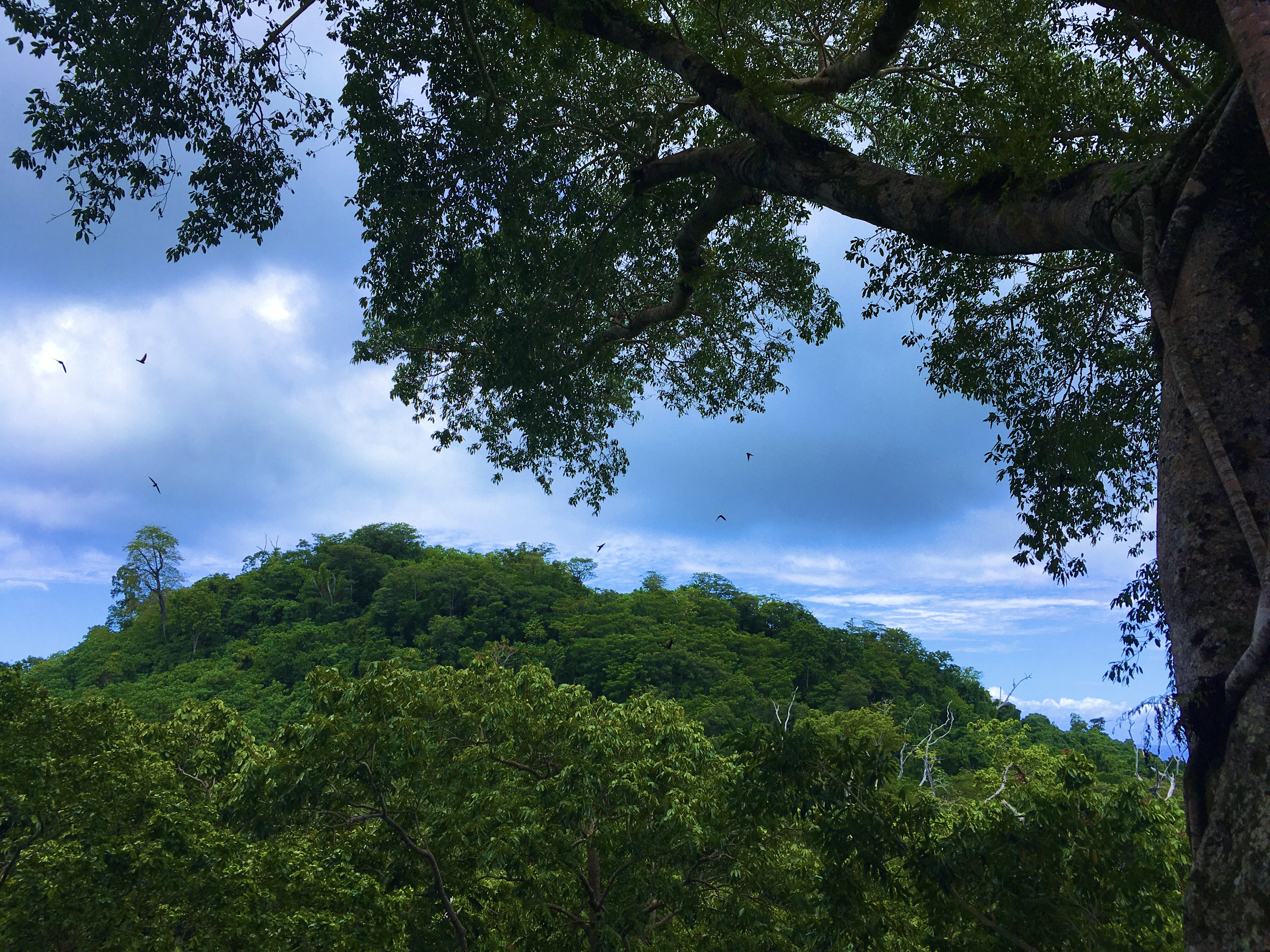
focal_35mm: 29
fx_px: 1064
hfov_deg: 61.7
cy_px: 476
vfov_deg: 48.2
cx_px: 635
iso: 25
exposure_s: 1/1221
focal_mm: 4.15
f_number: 2.2
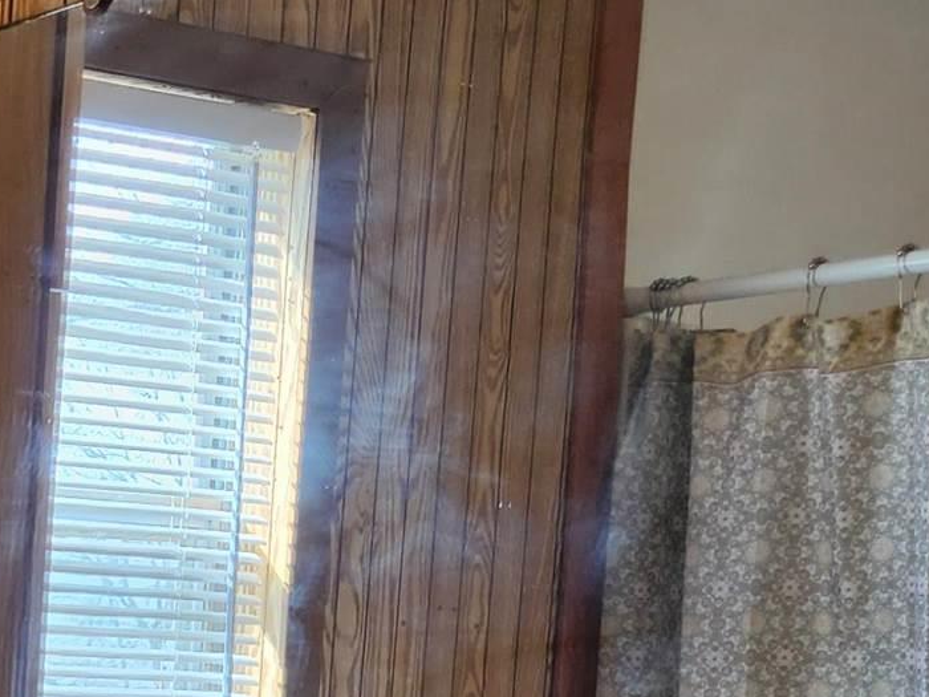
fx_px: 2711
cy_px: 1158
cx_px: -614
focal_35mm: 101
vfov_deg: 13.5
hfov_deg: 16.9
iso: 64
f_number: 1.8
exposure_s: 1/120
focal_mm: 5.4
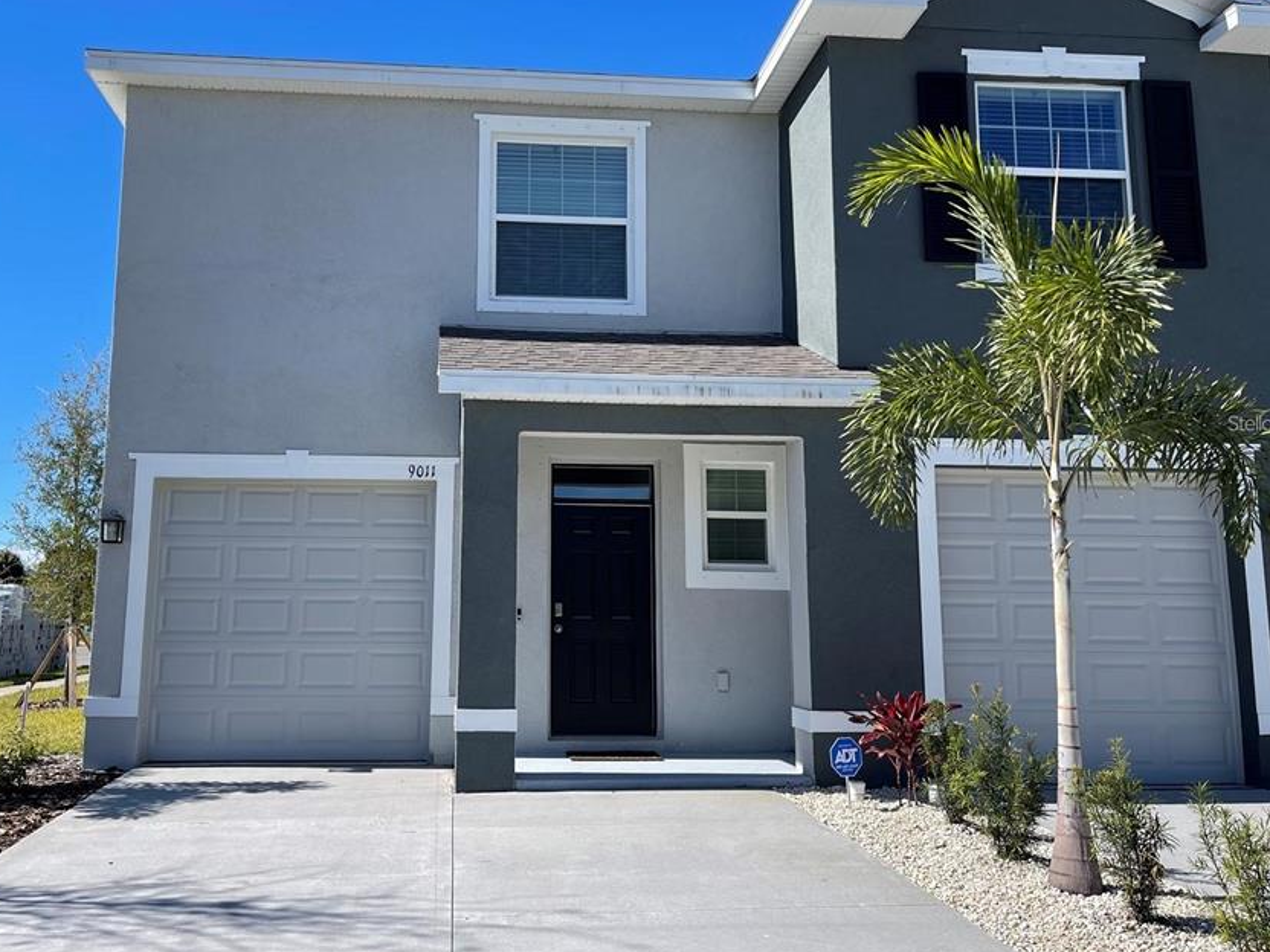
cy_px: 423
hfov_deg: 56.6
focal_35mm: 32
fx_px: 1174
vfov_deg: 44.1
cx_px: 539
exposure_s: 1/2660
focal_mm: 5.1
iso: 32
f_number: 1.6
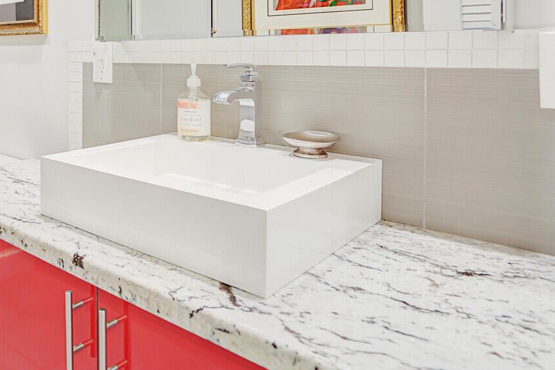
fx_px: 463
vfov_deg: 41.2
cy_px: 60
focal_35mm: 30
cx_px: 44
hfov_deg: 53.3
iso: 1000
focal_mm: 16
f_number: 5
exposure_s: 1/40
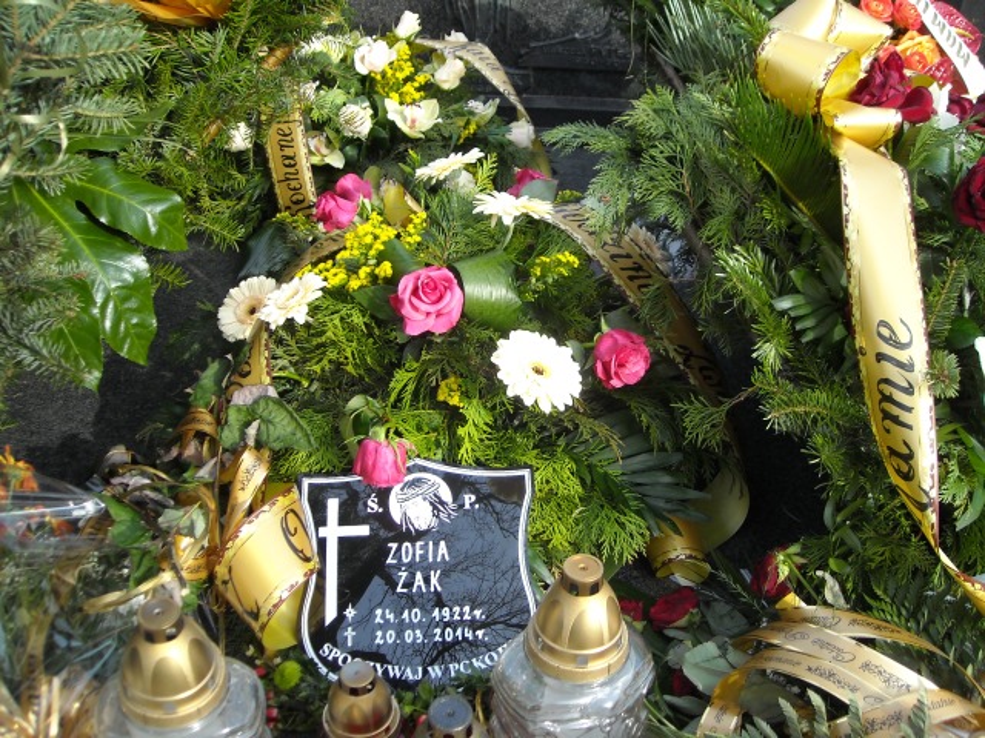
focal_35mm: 35
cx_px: 492
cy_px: 369
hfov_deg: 52.6
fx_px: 996
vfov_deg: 40.7
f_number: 2.8
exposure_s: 1/209
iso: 64
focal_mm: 5.7
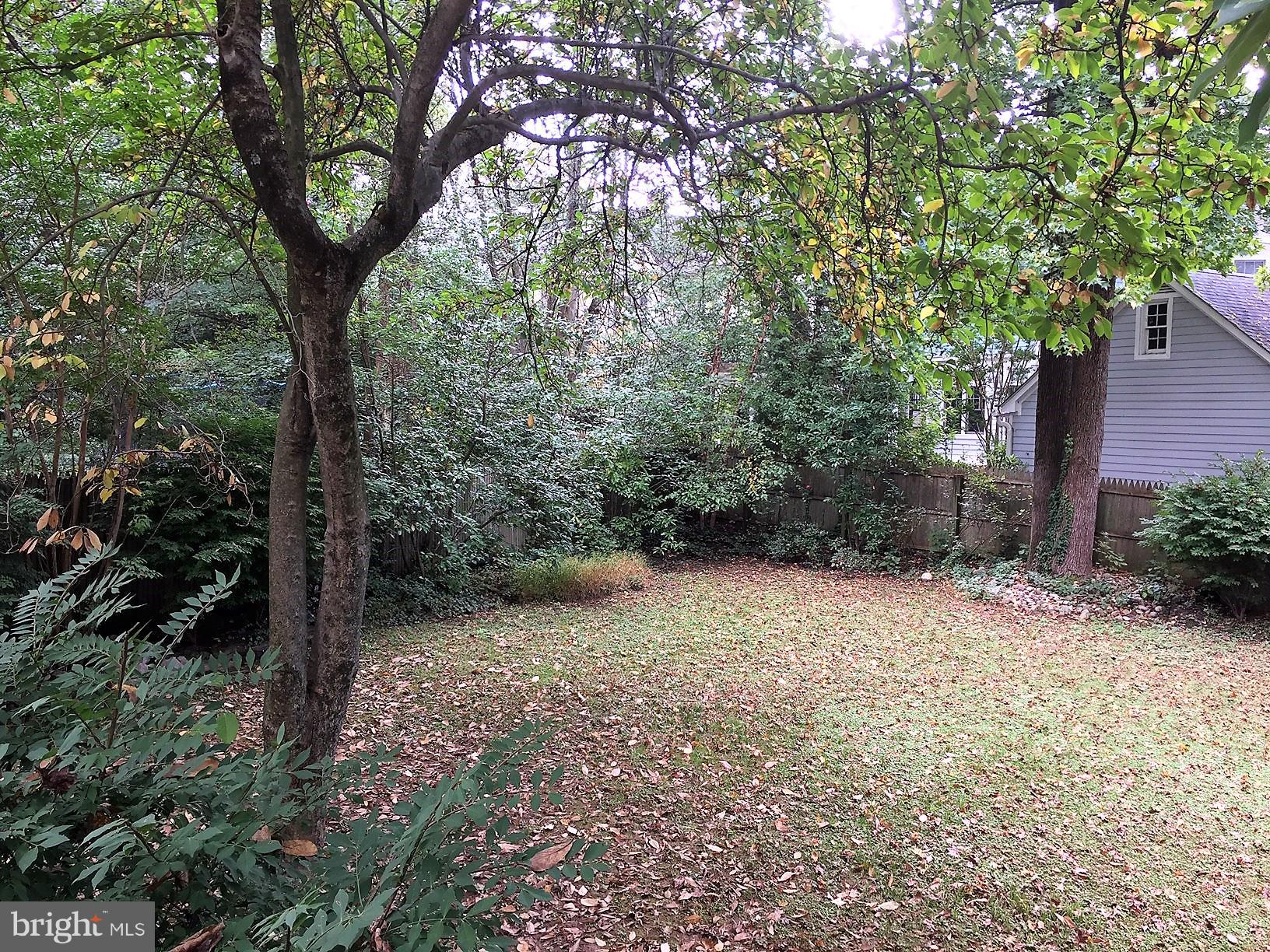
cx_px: 635
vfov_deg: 48.2
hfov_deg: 61.7
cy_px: 476
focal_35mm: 29
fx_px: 1064
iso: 32
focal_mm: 4.15
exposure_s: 1/60
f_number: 2.2
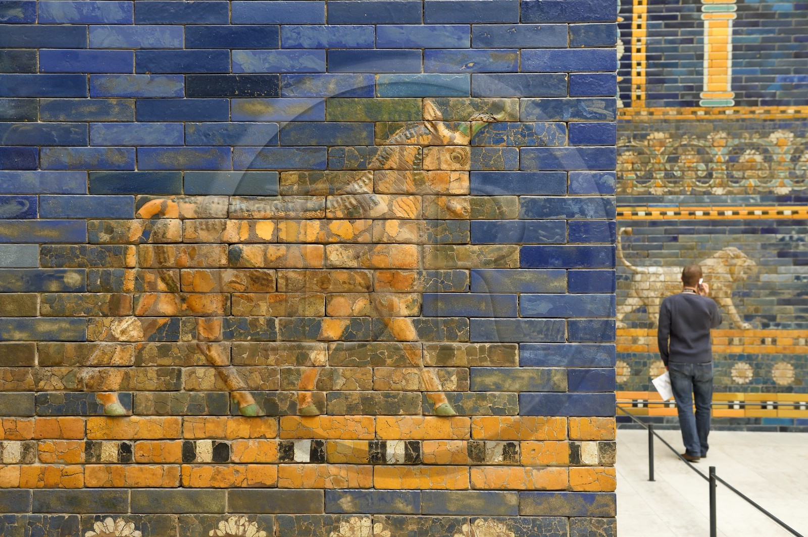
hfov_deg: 41.1
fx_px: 1076
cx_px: 404
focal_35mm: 48
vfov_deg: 28.0
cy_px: 268
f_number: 5.6
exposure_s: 1/60
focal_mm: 48
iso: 3200
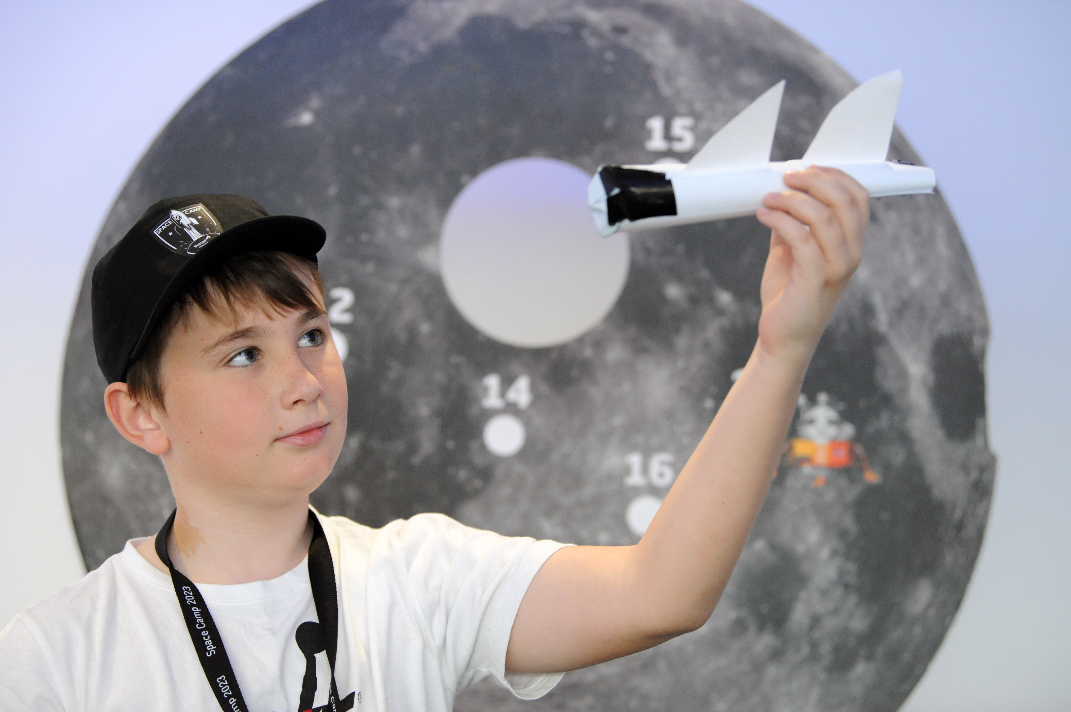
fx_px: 2378
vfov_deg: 17.0
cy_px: 356
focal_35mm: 80
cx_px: 536
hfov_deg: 25.4
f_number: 3.5
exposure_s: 1/100
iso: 4000
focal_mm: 80
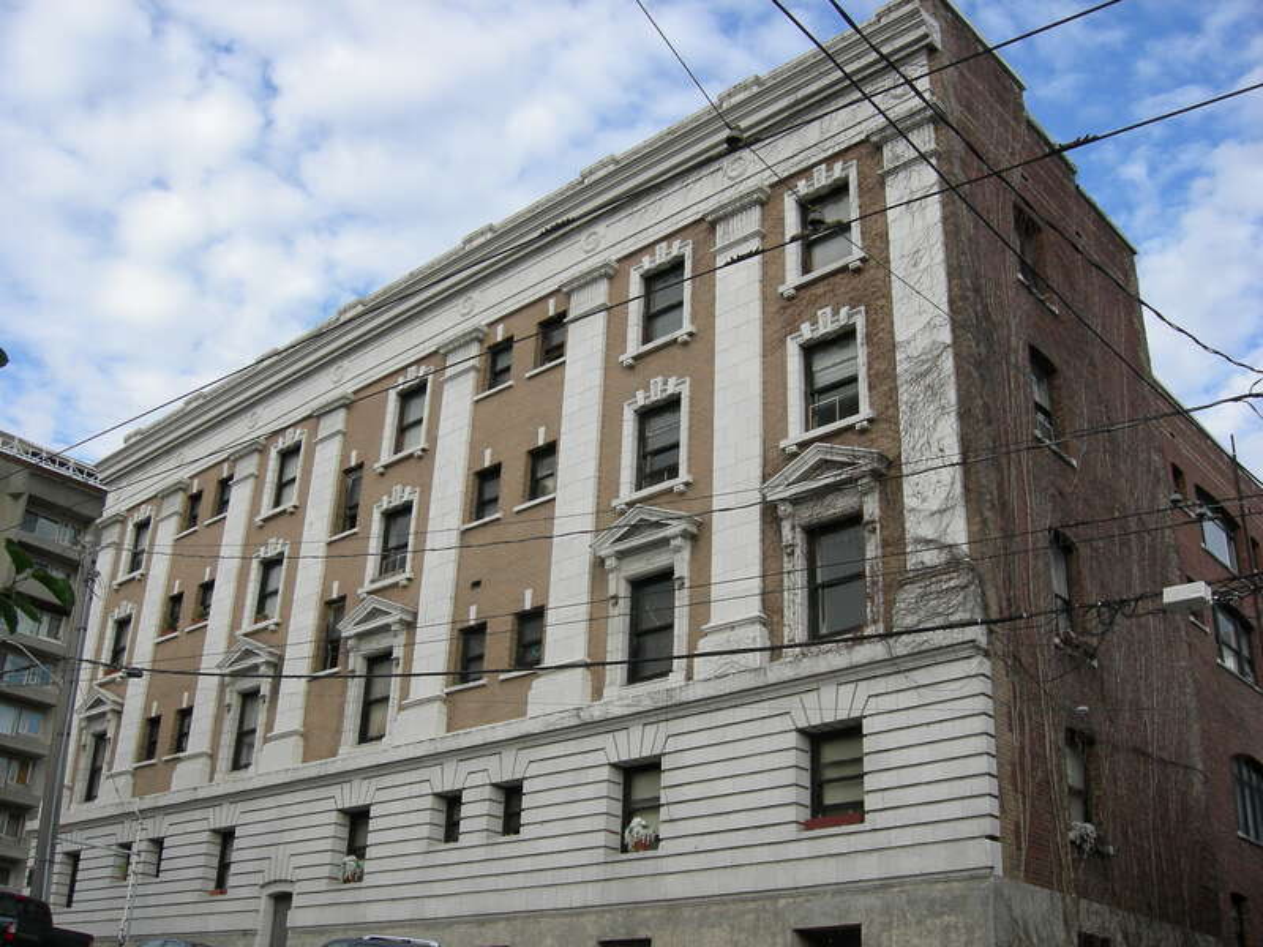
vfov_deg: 39.7
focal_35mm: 36
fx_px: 1313
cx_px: 632
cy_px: 474
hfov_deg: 51.4
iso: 64
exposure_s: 1/252
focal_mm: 7.5
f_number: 4.8
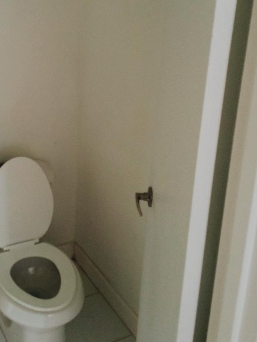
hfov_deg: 32.4
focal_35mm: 44
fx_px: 435
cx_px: 71
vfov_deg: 42.3
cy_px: 110
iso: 160
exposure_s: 1/30
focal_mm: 4.12
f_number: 2.2
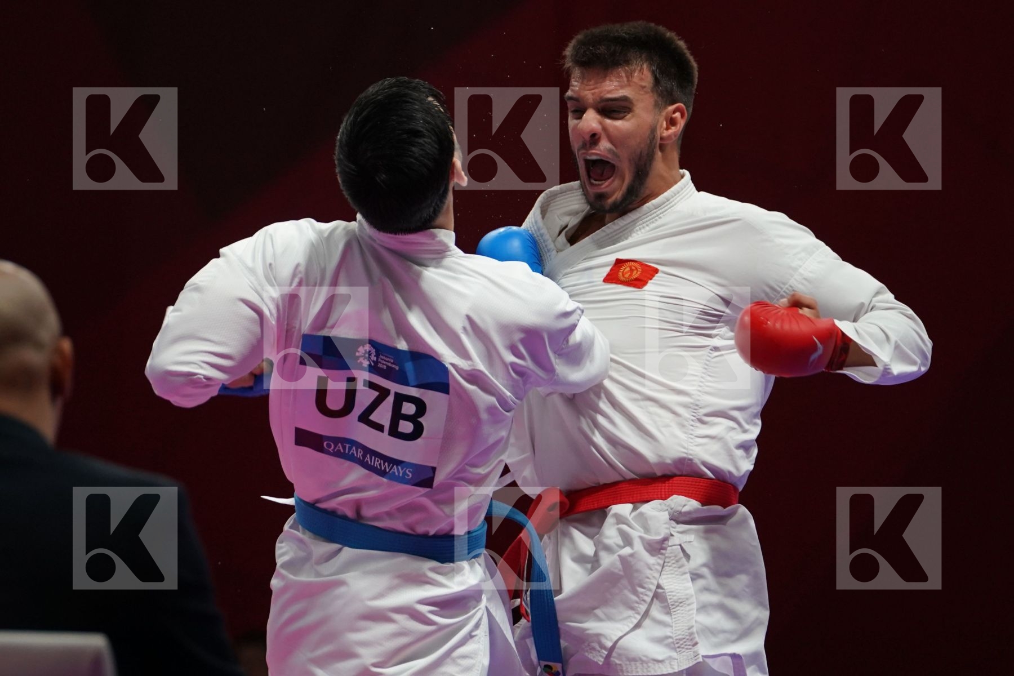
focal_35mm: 363
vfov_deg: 3.8
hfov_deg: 5.7
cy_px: 338
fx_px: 10224
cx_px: 507
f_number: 4
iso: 1600
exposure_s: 1/1000
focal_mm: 242
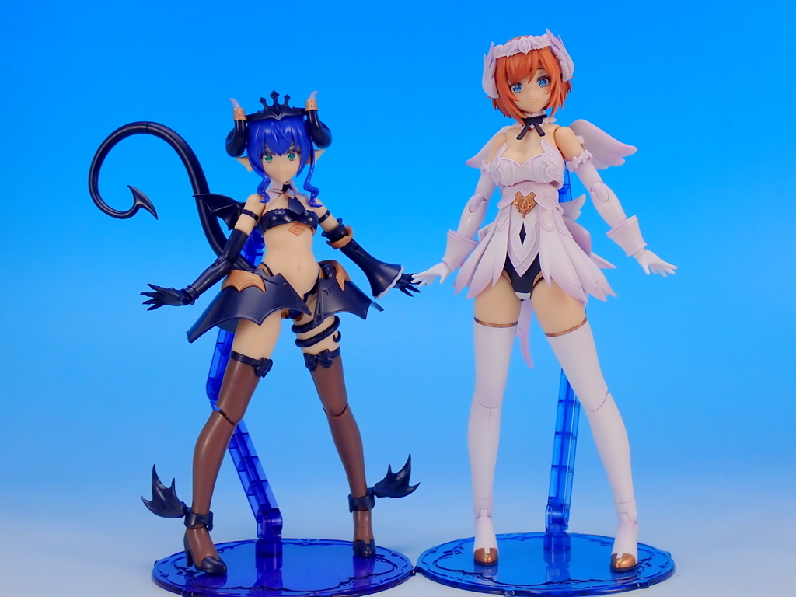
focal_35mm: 58
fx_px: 1334
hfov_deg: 33.2
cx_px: 398
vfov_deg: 25.2
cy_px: 298
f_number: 14
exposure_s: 1/1.6
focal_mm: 10.35
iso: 100
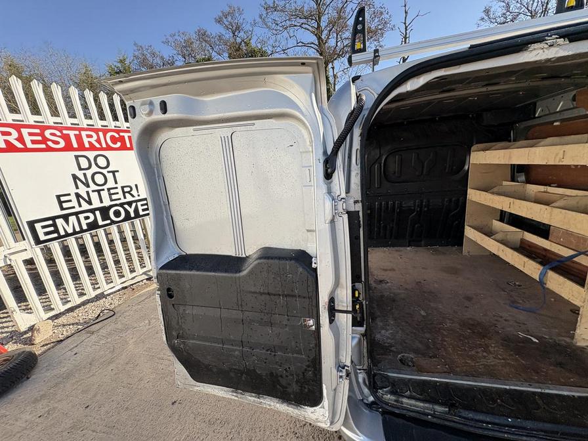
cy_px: 220
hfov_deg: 102.1
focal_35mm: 14
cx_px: 294
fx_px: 238
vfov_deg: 85.7
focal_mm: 2.22
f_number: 2.2
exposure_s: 1/849
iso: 40
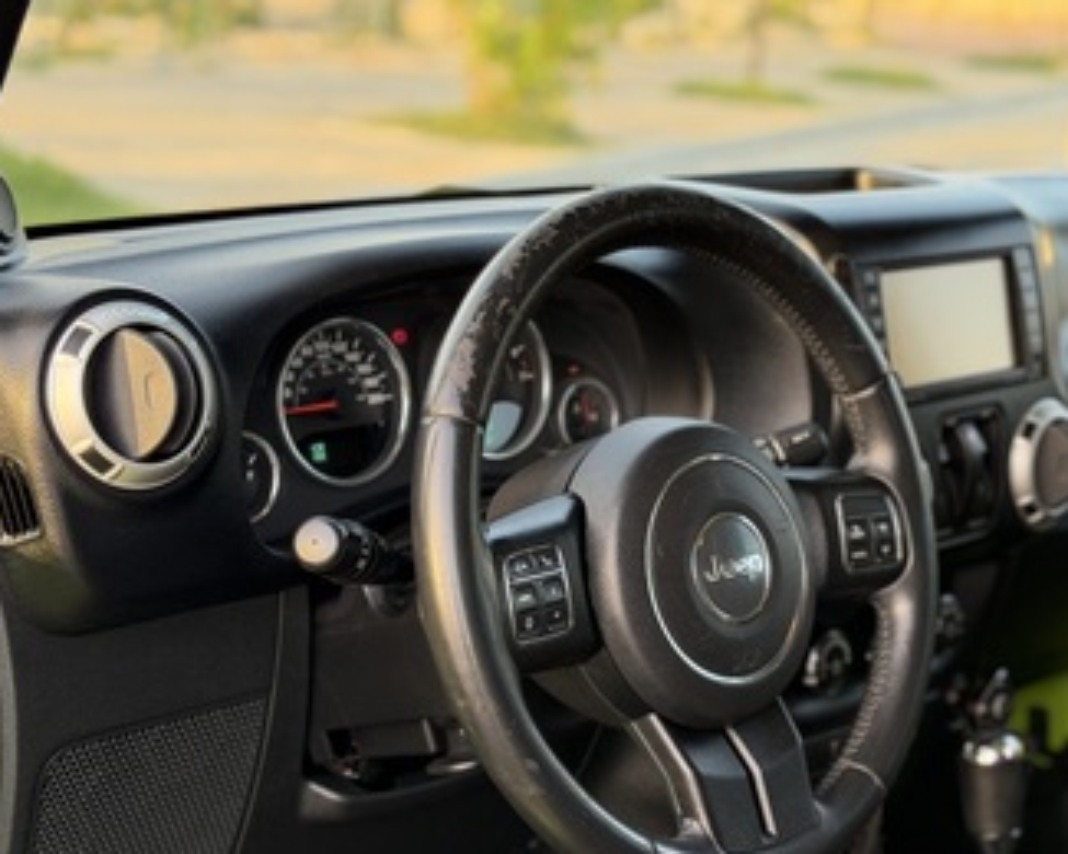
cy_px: 498
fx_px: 2086
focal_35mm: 66
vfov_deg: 23.1
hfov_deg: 28.7
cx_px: 629
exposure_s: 1/105
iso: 100
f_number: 1.78
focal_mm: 6.76
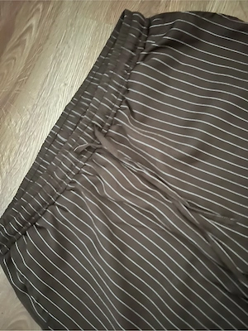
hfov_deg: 53.1
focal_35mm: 26
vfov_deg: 67.3
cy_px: 166
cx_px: 124
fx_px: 248
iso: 1250
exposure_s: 1/9
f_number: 1.5
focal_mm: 5.7
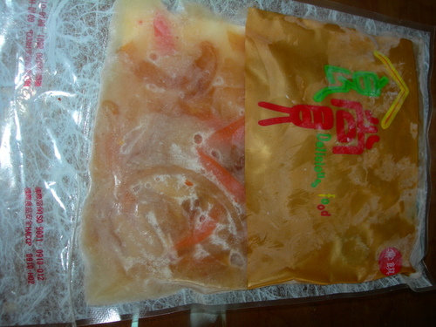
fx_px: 479
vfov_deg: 37.7
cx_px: 218
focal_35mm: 38
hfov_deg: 49.0
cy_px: 164
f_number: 4.8
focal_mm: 7.8
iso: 50
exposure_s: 1/60.1
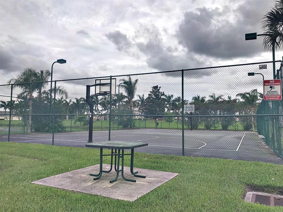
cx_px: 142
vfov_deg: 49.7
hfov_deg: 63.4
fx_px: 229
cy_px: 106
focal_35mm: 28
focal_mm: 3.99
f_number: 1.8
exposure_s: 1/488
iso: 20
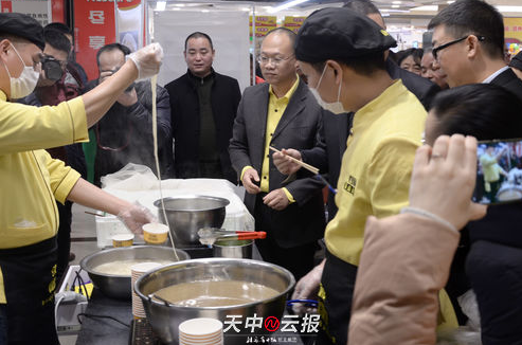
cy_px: 133
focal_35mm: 49
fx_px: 704
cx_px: 271
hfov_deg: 40.7
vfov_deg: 27.5
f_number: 4
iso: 400
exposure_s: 1/25
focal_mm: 25
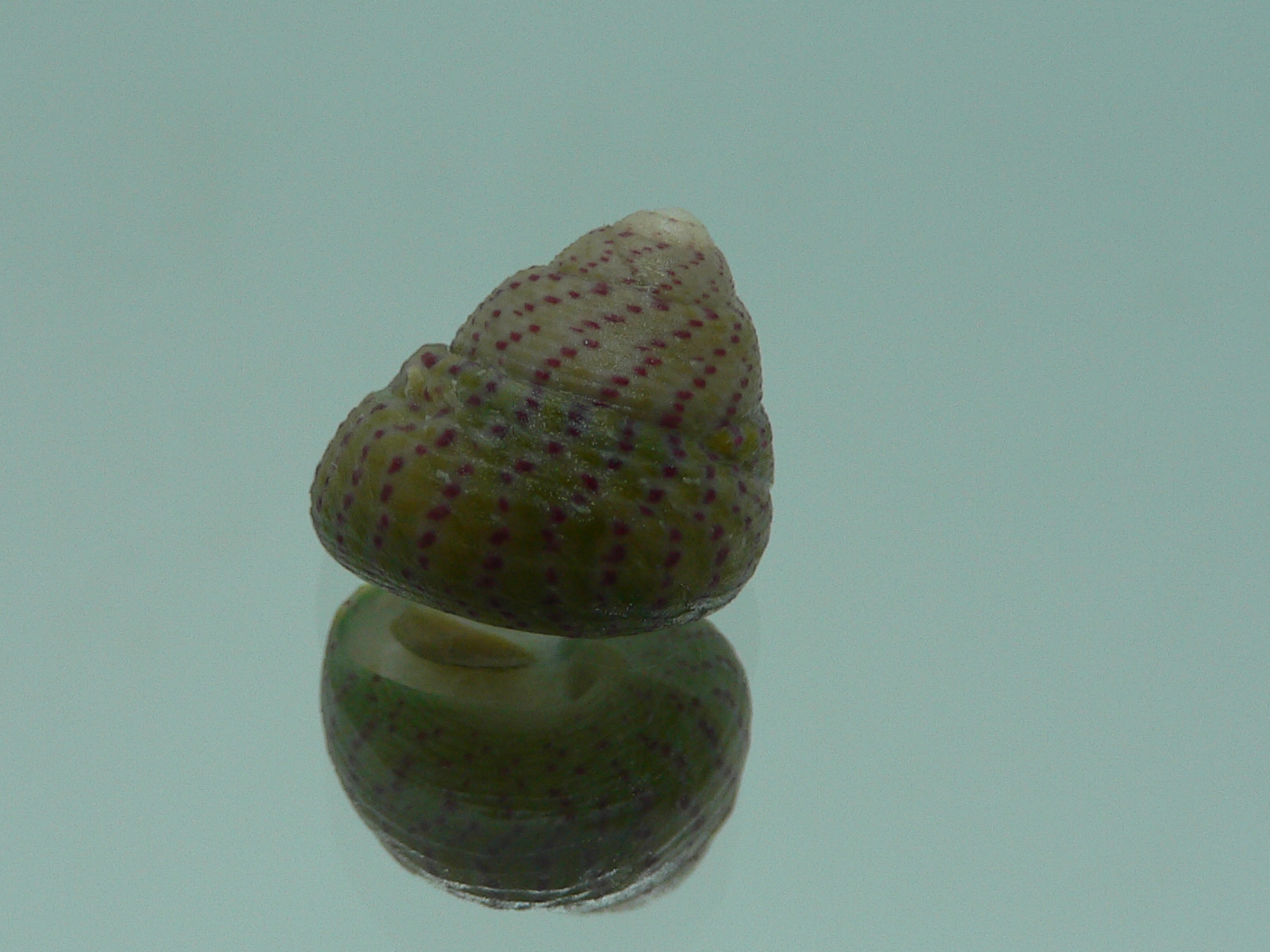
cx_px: 544
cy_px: 539
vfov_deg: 29.1
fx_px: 1834
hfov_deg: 38.1
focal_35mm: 50
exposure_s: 1/60
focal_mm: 4.6
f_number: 2.8
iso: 80
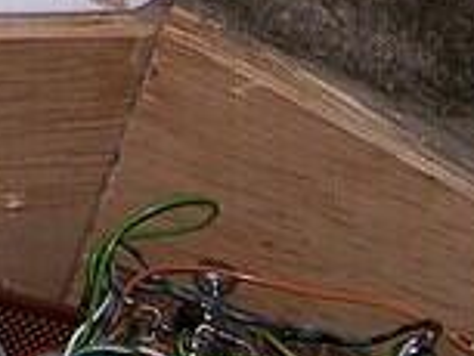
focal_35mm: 183
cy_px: -551
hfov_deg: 9.8
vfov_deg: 7.5
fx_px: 2508
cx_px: -570
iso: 80
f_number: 2.8
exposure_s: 1/60
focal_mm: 6
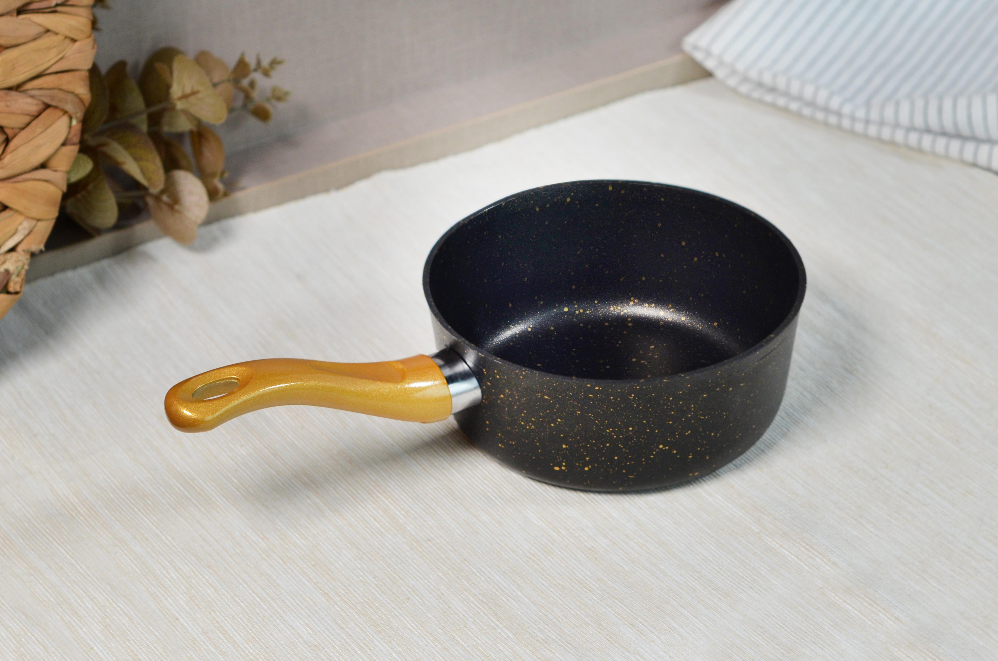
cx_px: 499
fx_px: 2075
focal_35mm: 75
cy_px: 330
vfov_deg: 18.1
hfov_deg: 27.0
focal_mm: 50
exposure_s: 1/80
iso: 400
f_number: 4.5
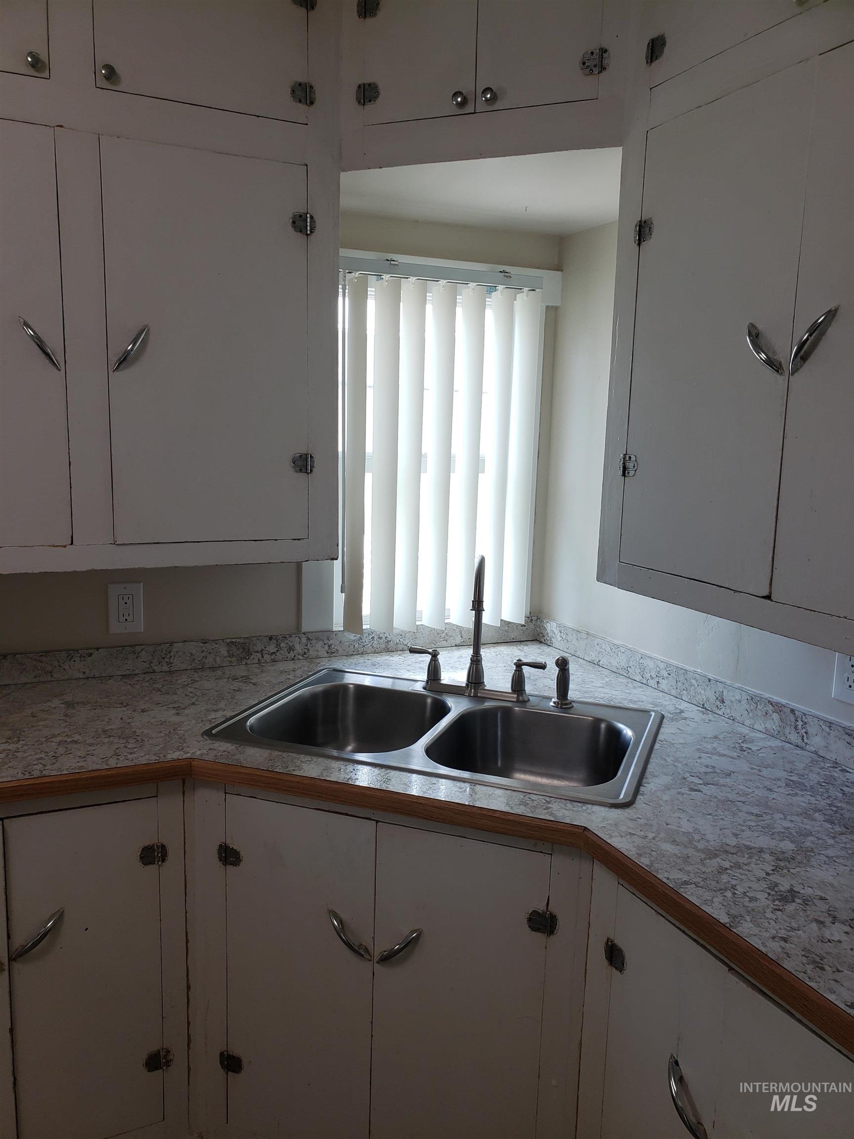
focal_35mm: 26
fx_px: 855
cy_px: 570
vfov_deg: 67.3
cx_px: 427
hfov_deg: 53.1
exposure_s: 1/120
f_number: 2.4
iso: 64
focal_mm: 4.3
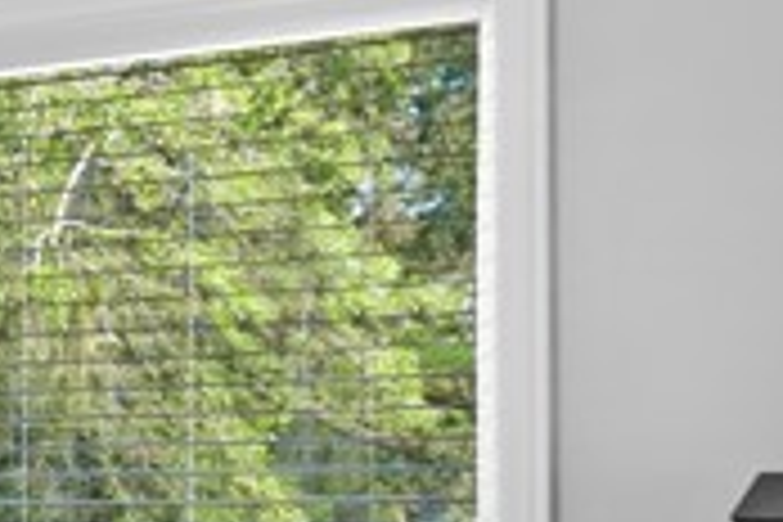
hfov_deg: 16.6
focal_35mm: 103
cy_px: 533
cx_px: -614
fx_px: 2243
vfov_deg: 13.1
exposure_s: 1/4
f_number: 7.1
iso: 100
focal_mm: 11
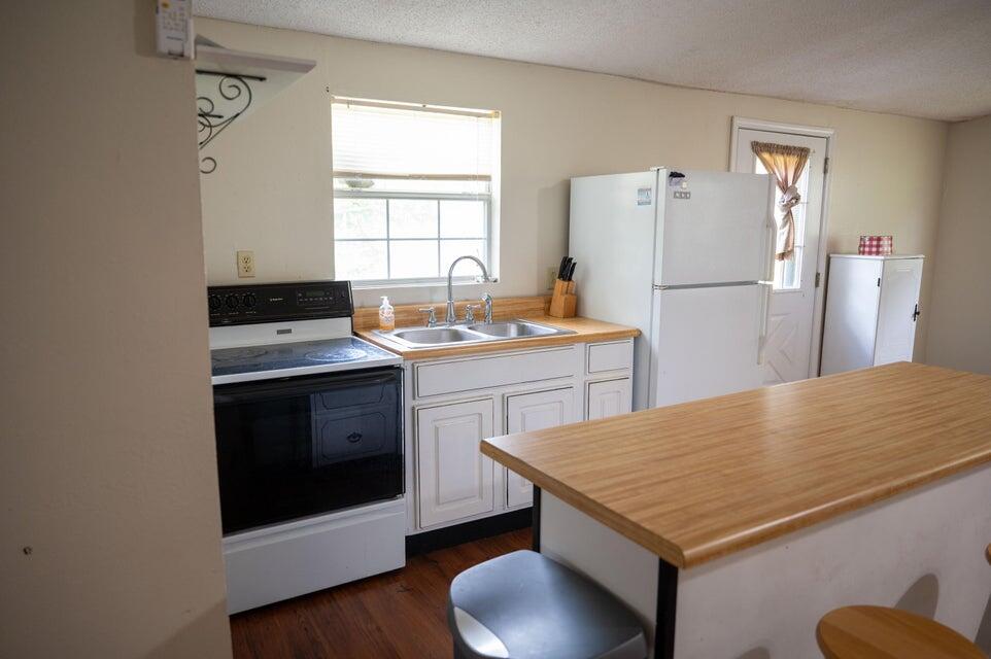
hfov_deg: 73.8
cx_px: 496
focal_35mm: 24
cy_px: 330
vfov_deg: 53.1
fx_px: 660
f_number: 2.8
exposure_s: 1/80
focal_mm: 24
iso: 400
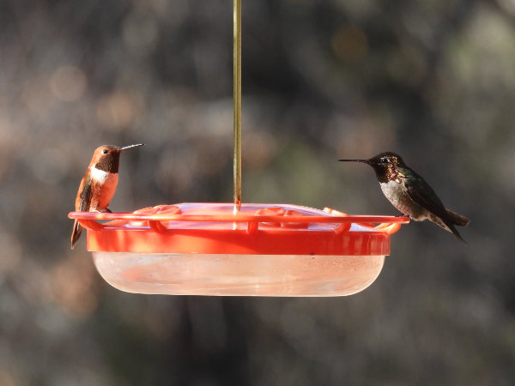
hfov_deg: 2.5
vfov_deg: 1.9
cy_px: 193
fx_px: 11902
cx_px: 258
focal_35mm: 800
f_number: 5.6
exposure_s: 1/500
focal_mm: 143
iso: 360
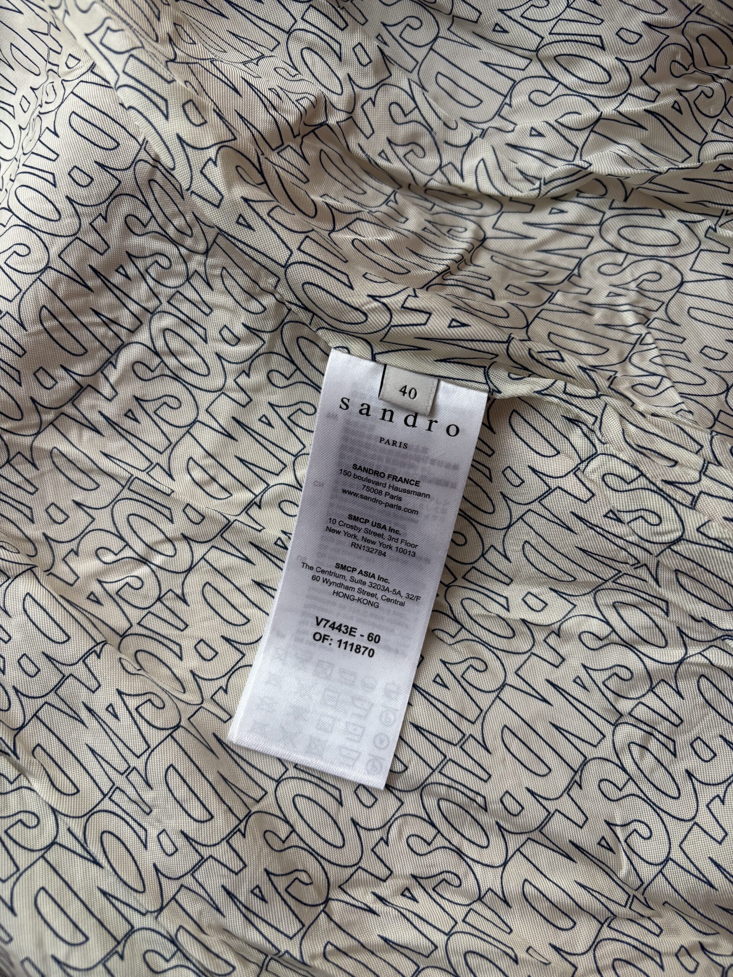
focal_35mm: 26
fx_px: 734
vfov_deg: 67.3
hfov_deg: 53.1
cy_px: 488
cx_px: 366
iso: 125
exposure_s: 1/105
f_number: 1.6
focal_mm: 5.96
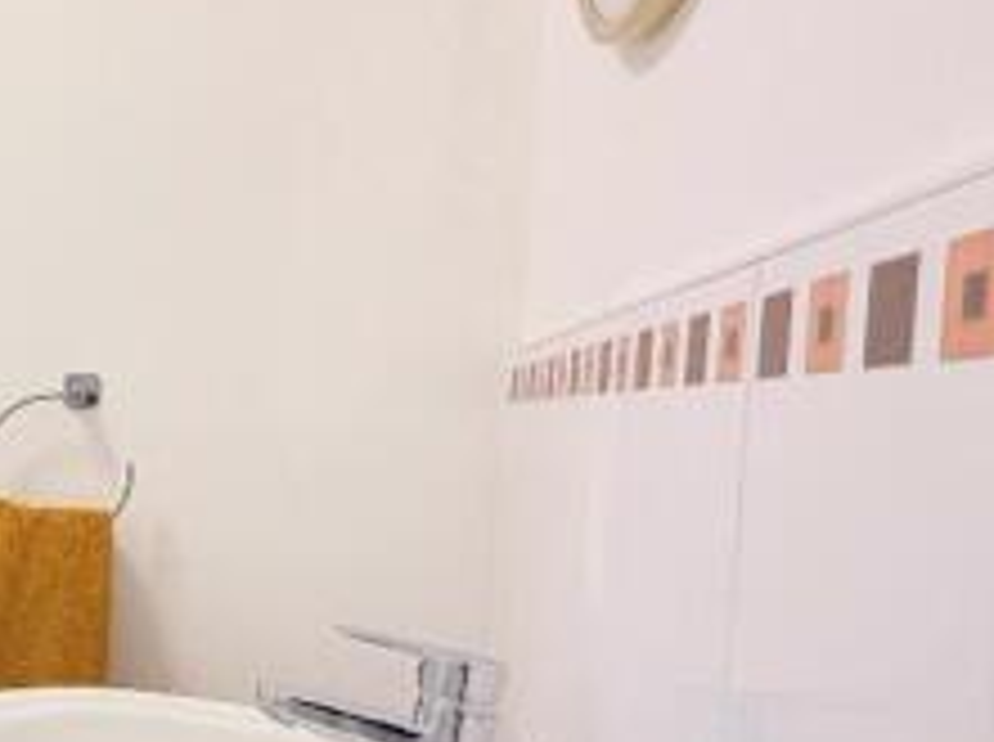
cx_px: -281
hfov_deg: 35.4
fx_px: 1061
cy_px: 420
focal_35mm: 37
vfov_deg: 38.5
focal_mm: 2.22
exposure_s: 1/100
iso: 100
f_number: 2.2
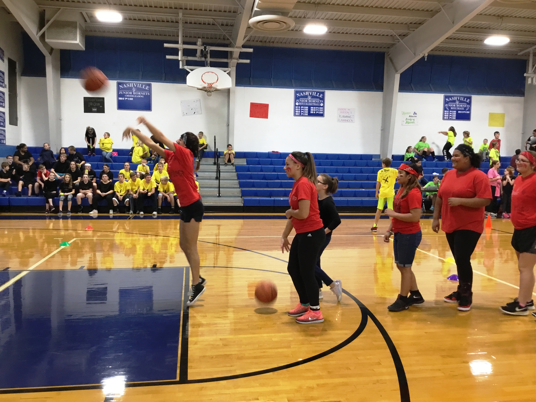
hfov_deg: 58.4
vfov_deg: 45.4
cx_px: 268
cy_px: 201
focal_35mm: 31
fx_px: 480
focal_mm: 3.3
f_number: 2.4
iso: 80
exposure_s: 1/30
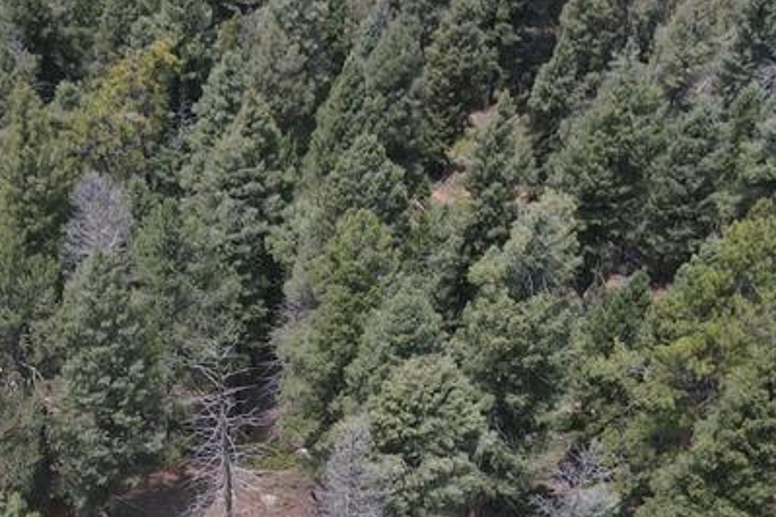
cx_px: 175
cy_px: 738
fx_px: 1379
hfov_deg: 30.8
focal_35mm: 64
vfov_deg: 19.1
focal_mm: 4.5
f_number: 2.8
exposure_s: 1/15
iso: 100
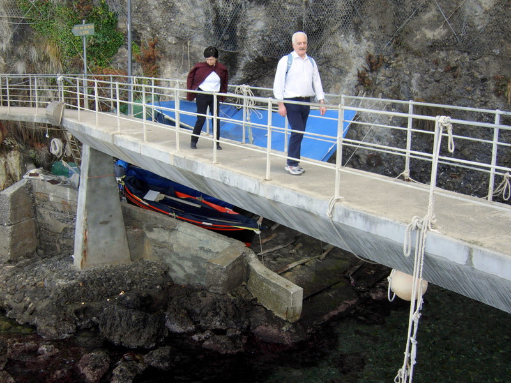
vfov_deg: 39.7
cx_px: 256
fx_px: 531
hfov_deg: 51.4
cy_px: 192
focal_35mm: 36
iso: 50
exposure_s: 1/128
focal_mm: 7.5
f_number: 3
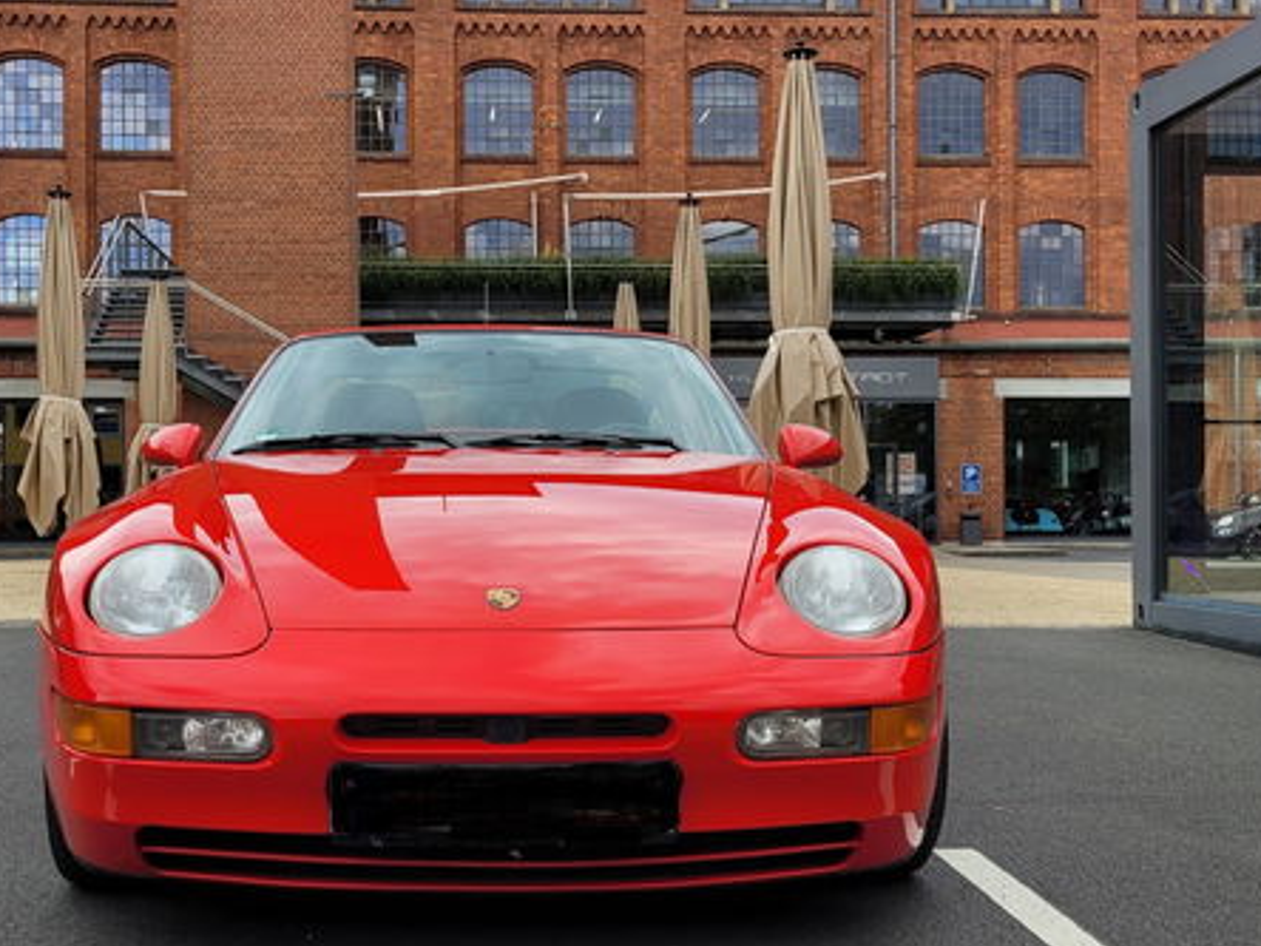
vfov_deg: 32.2
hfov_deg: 41.9
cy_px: 491
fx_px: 1639
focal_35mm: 45
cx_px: 528
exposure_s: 1/777
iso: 40
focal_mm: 5.4
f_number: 1.8
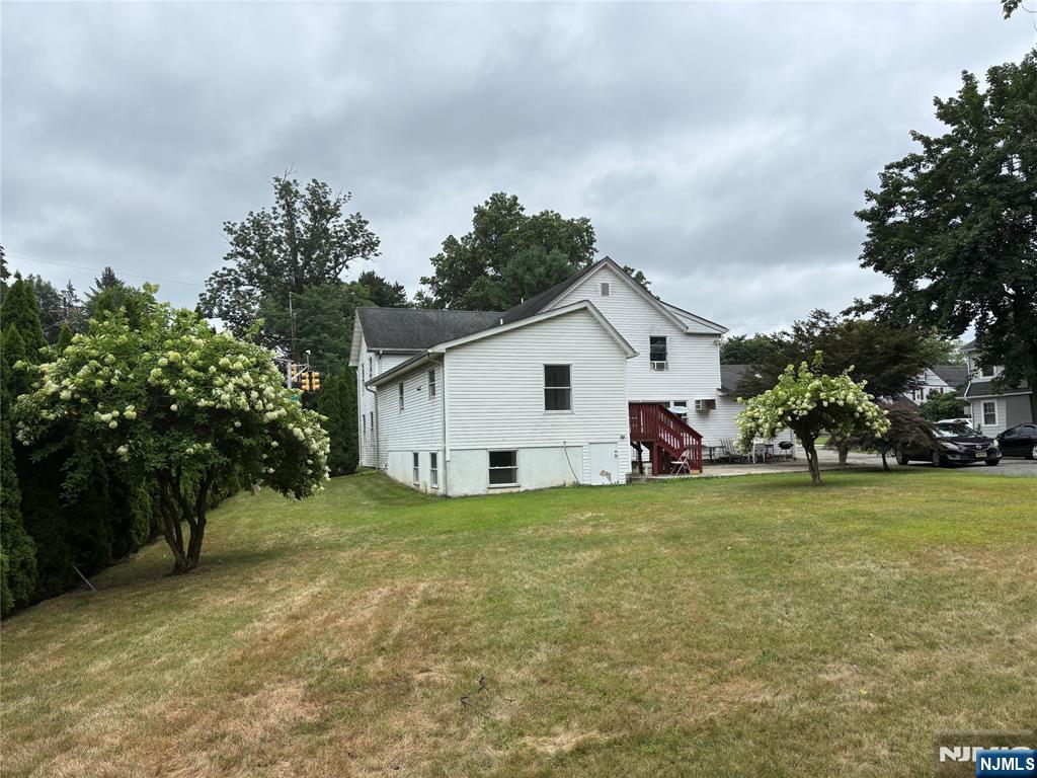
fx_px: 779
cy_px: 389
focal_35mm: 26
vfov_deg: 53.1
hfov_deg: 67.3
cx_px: 518
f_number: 1.6
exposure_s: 1/2398
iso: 50
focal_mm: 5.96
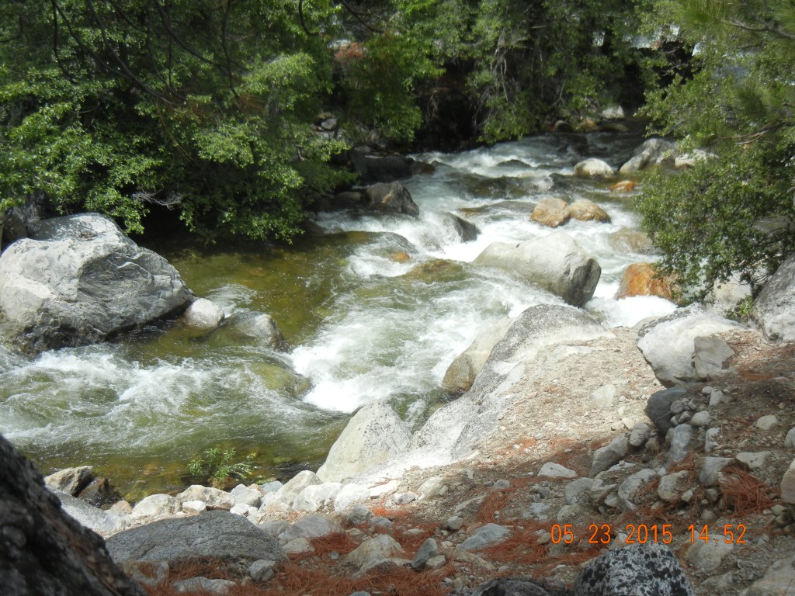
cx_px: 398
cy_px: 298
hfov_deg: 42.1
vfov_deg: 32.2
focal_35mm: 45
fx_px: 1033
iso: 160
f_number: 7.6
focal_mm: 8.1
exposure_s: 1/401
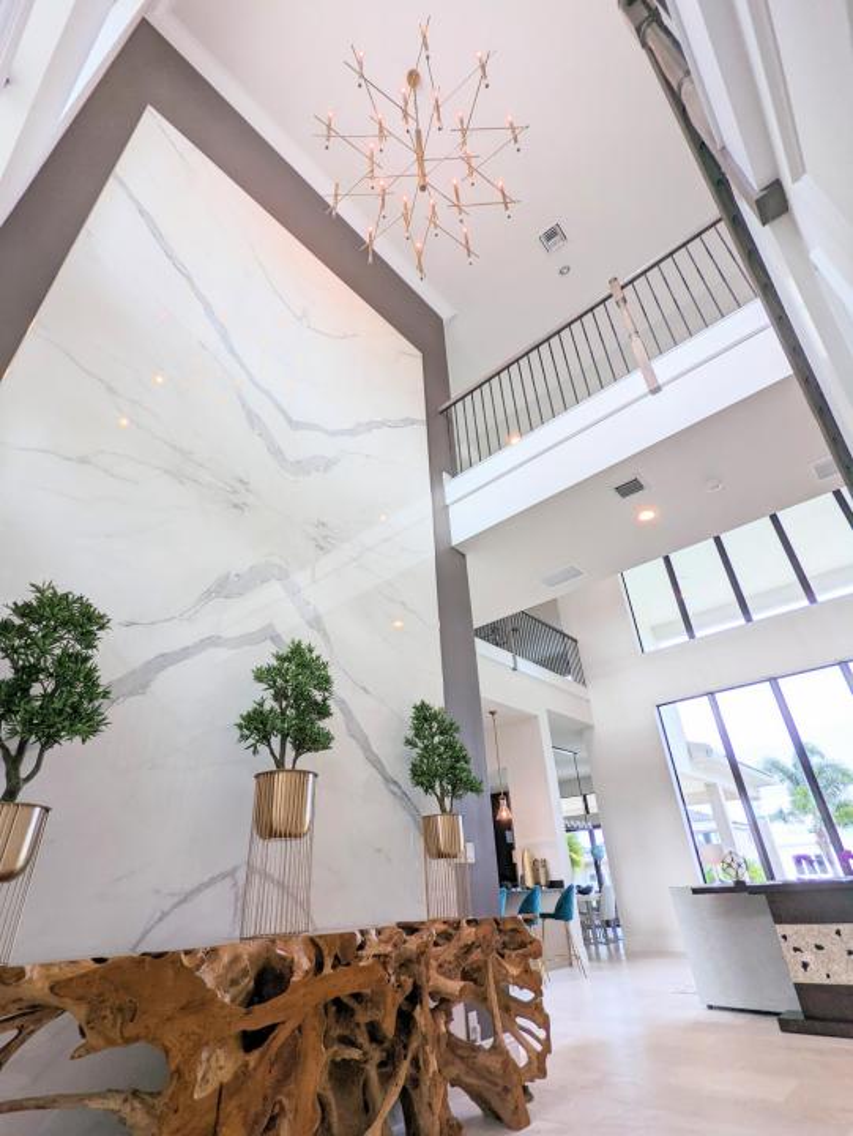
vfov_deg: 94.5
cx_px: 426
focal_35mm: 16
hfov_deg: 78.2
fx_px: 525
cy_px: 568
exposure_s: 1/132
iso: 66
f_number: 2.2
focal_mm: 2.35
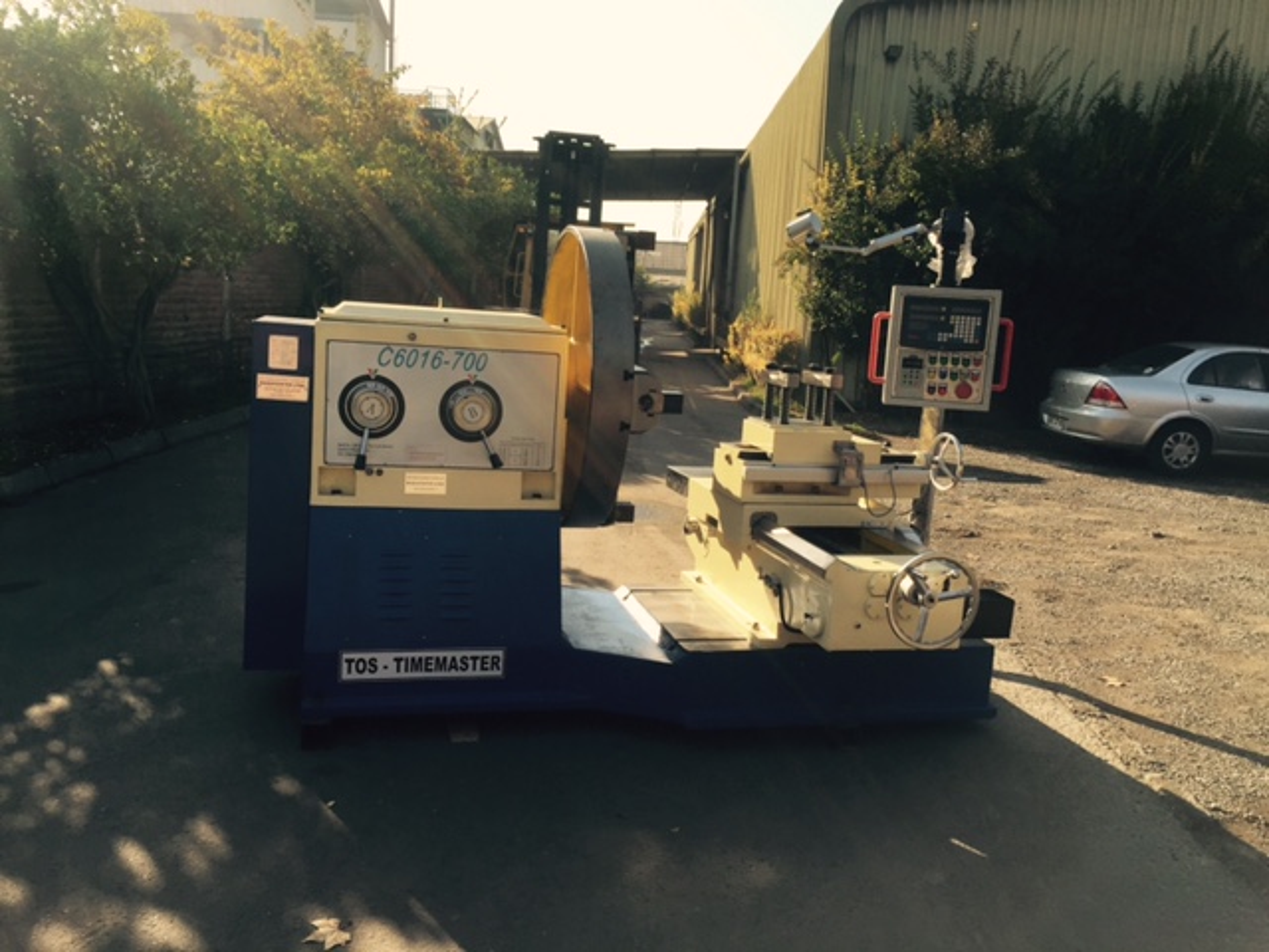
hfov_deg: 61.7
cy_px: 476
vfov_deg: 48.2
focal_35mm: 29
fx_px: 1063
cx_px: 634
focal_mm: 4.15
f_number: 2.2
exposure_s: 1/920
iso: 32
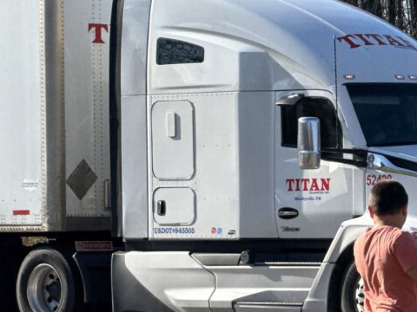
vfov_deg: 7.6
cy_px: 239
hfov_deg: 10.1
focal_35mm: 195
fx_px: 2349
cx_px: 271
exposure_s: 1/840
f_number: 2.8
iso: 50
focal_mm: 15.66
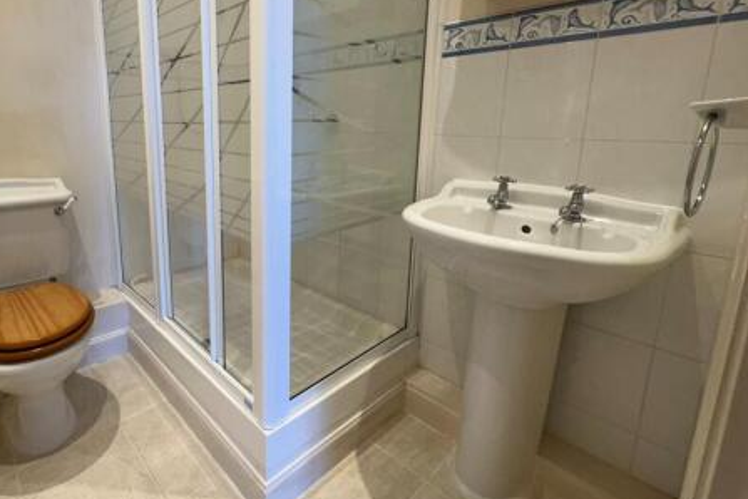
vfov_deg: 63.8
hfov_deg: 85.0
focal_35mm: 19
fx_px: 395
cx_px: 274
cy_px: 193
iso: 80
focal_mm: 2.22
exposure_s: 1/100
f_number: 2.2
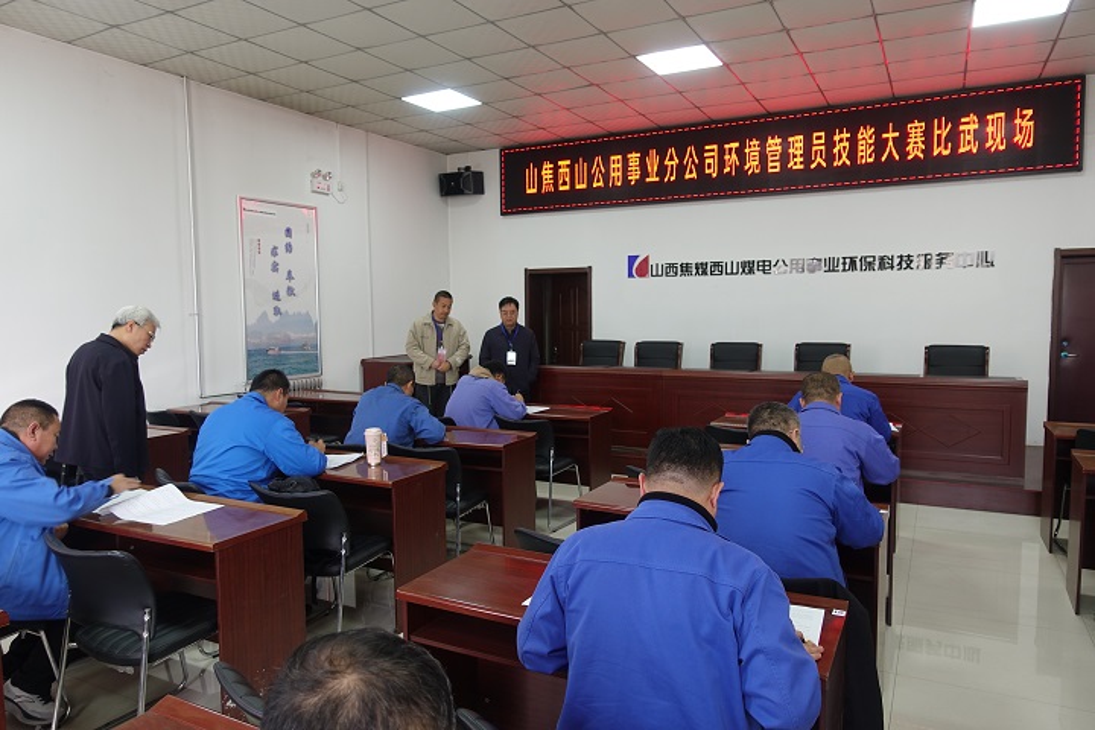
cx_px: 548
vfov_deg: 53.1
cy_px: 365
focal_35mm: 24
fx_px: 730
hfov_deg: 73.7
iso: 125
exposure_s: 1/30
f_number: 2.5
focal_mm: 8.8
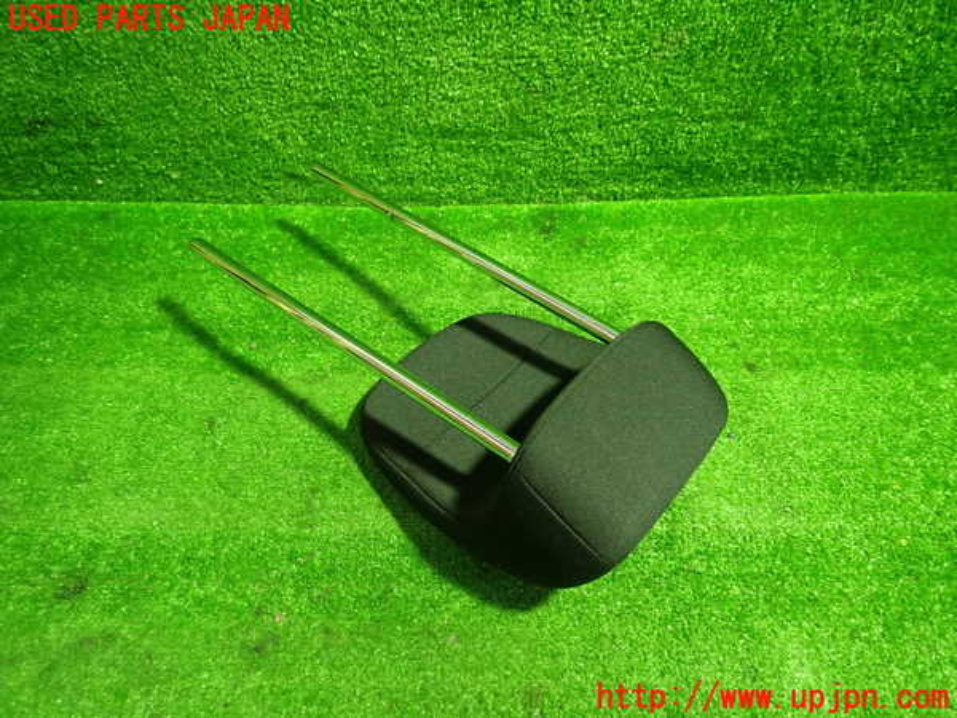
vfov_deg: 54.9
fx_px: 691
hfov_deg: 69.4
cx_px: 478
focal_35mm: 25
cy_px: 359
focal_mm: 4.5
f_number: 2
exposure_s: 1/30
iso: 400
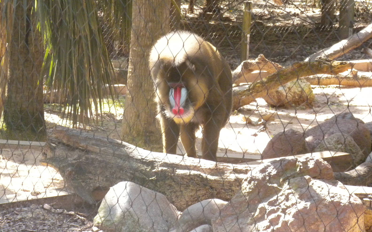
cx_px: 184
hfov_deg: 16.3
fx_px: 1297
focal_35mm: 128
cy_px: 102
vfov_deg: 10.2
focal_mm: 21
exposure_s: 1/170
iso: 400
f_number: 5.1
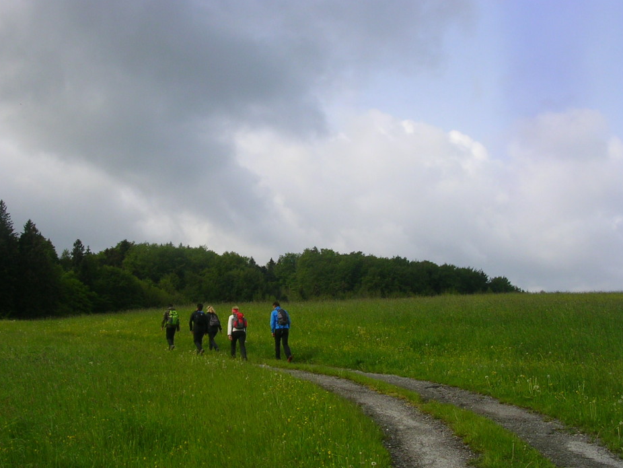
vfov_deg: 34.4
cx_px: 281
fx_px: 756
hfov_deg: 44.7
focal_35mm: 42
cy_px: 245
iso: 50
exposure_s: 1/290
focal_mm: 5.8
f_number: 5.6
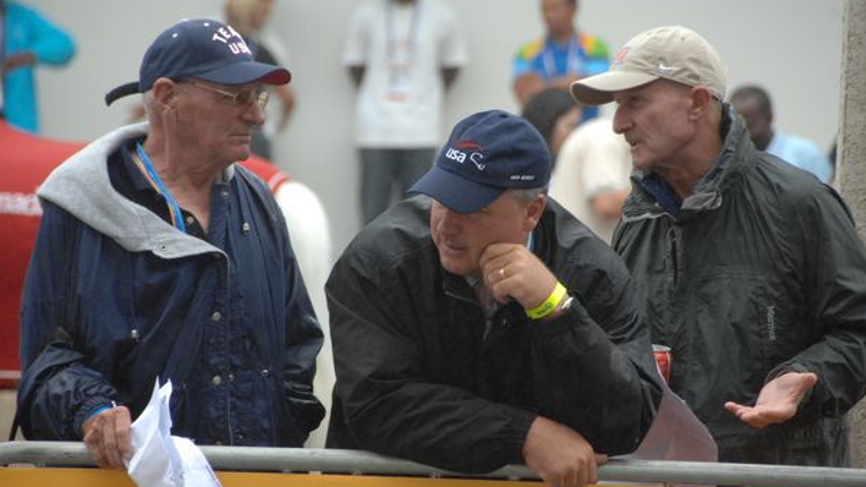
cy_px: 246
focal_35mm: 335
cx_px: 443
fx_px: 7690
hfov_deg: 6.4
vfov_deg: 3.6
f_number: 5.6
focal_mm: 200
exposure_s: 1/320
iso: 640
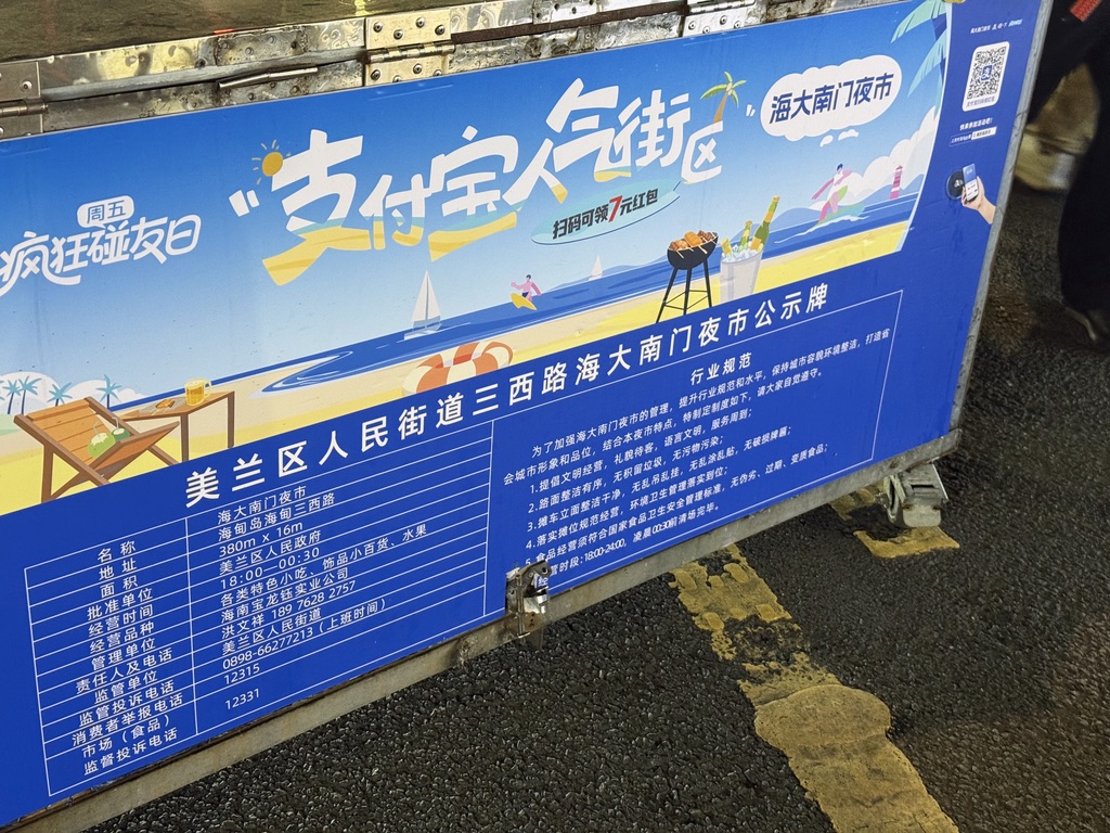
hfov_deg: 39.7
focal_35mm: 48
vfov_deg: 30.3
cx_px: 555
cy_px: 416
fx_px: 1539
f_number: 1.78
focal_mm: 6.76
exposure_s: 1/50
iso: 250
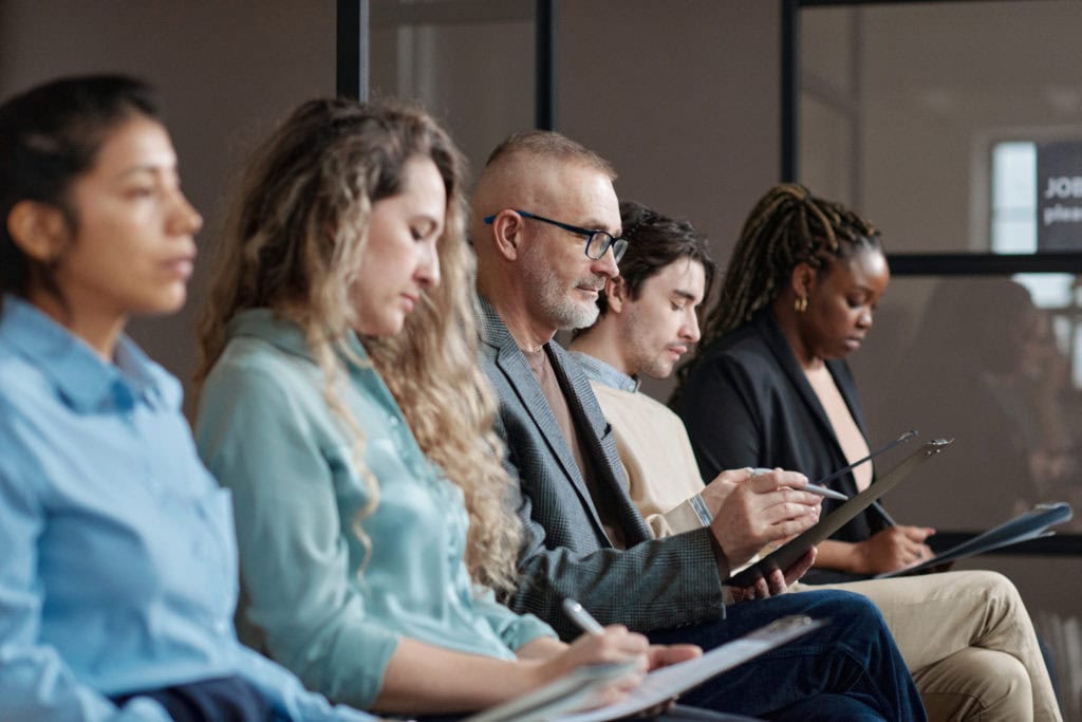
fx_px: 2555
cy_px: 361
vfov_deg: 16.1
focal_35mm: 85
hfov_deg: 23.9
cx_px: 541
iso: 640
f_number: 2.5
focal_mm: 85
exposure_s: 1/250
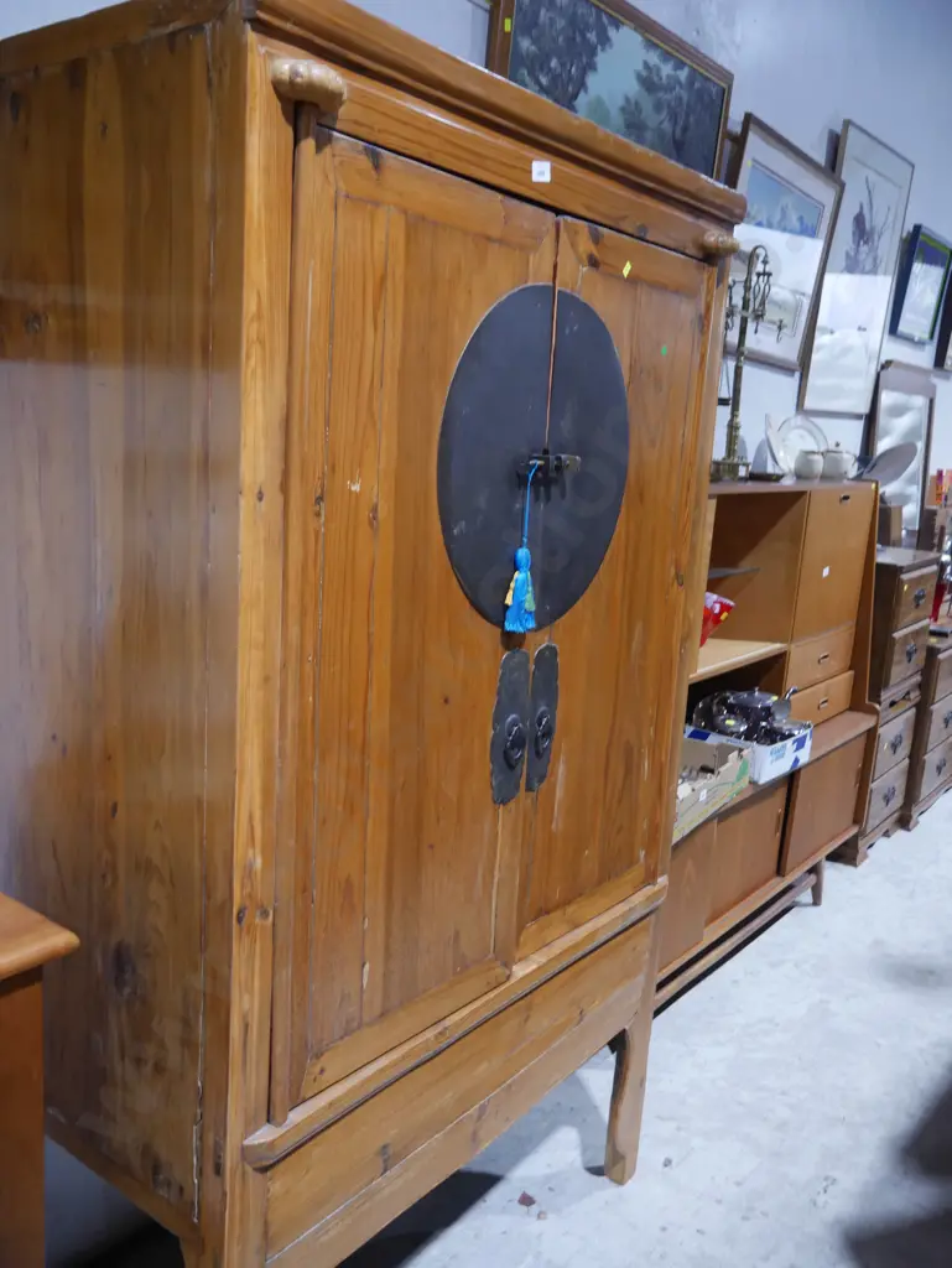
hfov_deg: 49.8
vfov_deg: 63.4
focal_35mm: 28
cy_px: 634
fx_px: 1026
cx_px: 476
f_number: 3.5
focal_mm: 14
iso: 640
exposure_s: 1/60
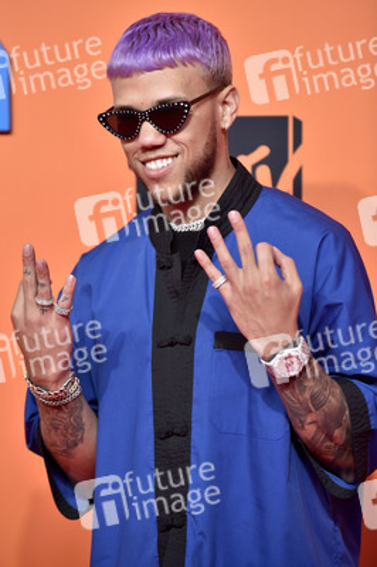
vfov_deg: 10.3
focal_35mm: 200
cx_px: 188
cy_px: 284
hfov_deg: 6.9
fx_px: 3147
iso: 2000
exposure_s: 1/250
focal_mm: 200
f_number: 3.5
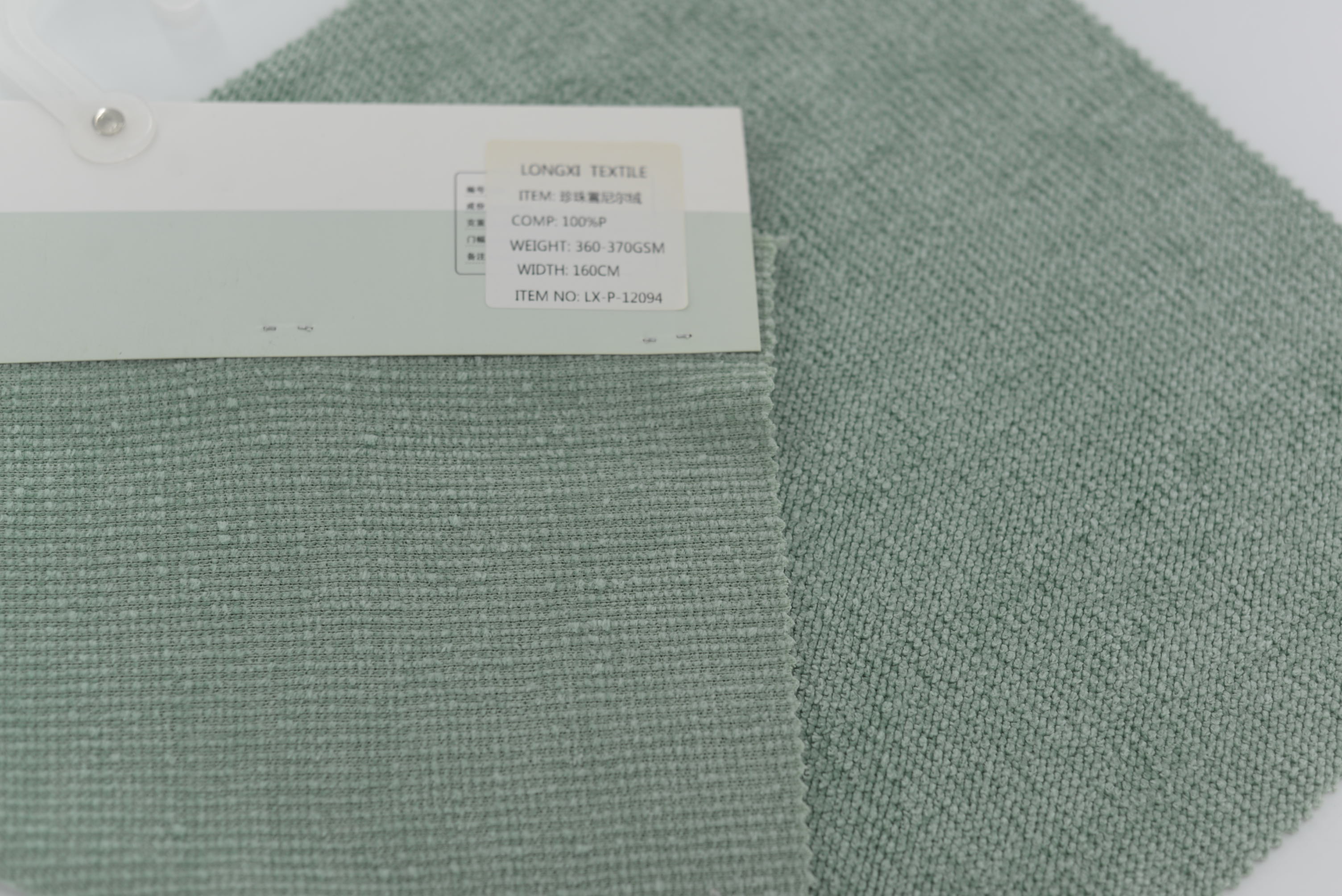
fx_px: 1865
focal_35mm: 50
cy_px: 448
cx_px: 671
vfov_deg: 27.0
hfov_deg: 39.6
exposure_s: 1/250
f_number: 3.5
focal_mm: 50
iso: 100
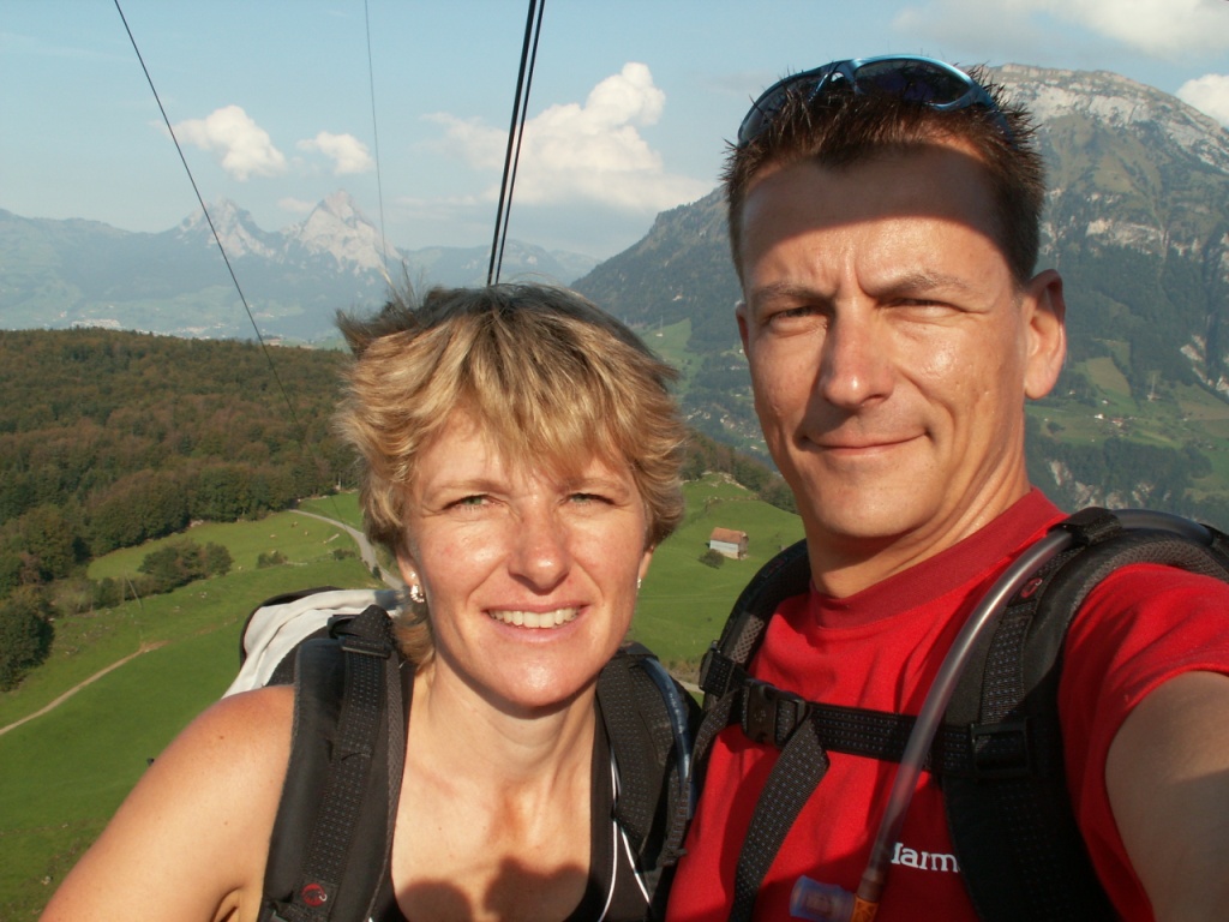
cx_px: 614
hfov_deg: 52.6
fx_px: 1243
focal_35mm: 35
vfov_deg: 40.7
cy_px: 461
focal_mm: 5.86
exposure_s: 1/200
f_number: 6.3
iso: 50
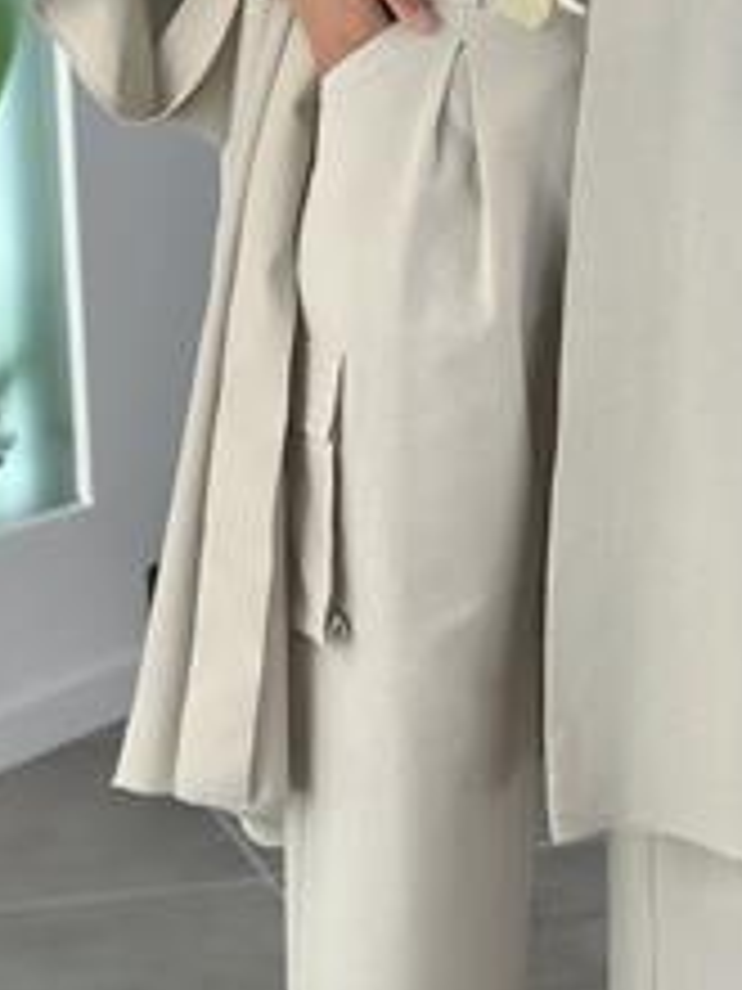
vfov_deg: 21.7
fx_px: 2572
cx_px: 612
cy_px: 659
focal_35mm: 90
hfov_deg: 16.3
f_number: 1.78
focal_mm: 6.86
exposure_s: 1/430
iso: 80
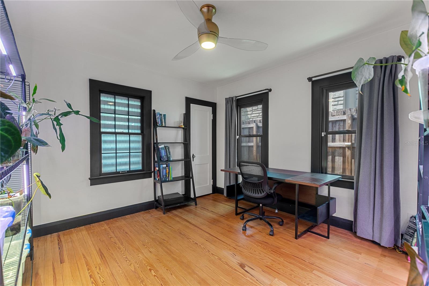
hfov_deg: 100.4
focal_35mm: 15
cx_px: 214
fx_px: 179
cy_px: 143
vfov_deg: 77.3
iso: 400
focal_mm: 10
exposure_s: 1/4
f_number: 4.5
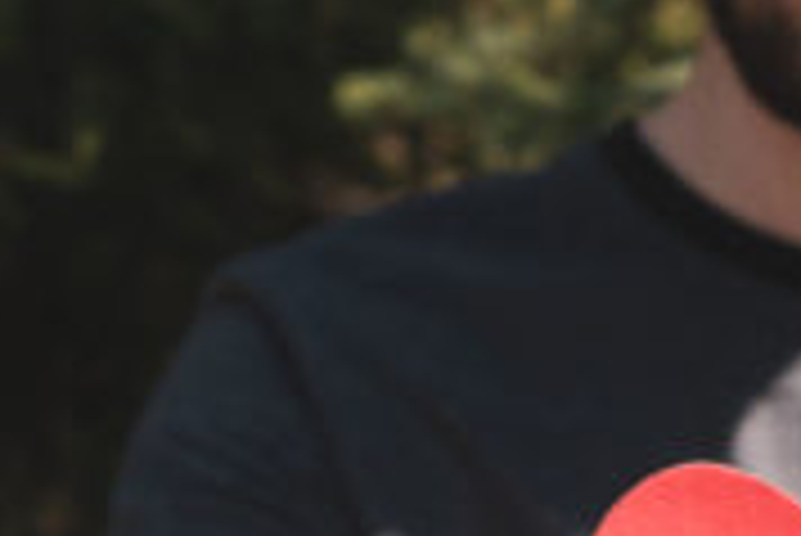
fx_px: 3229
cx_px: 812
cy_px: 723
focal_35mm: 145
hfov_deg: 13.9
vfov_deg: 9.3
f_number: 6.4
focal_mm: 34.3
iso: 200
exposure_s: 1/160
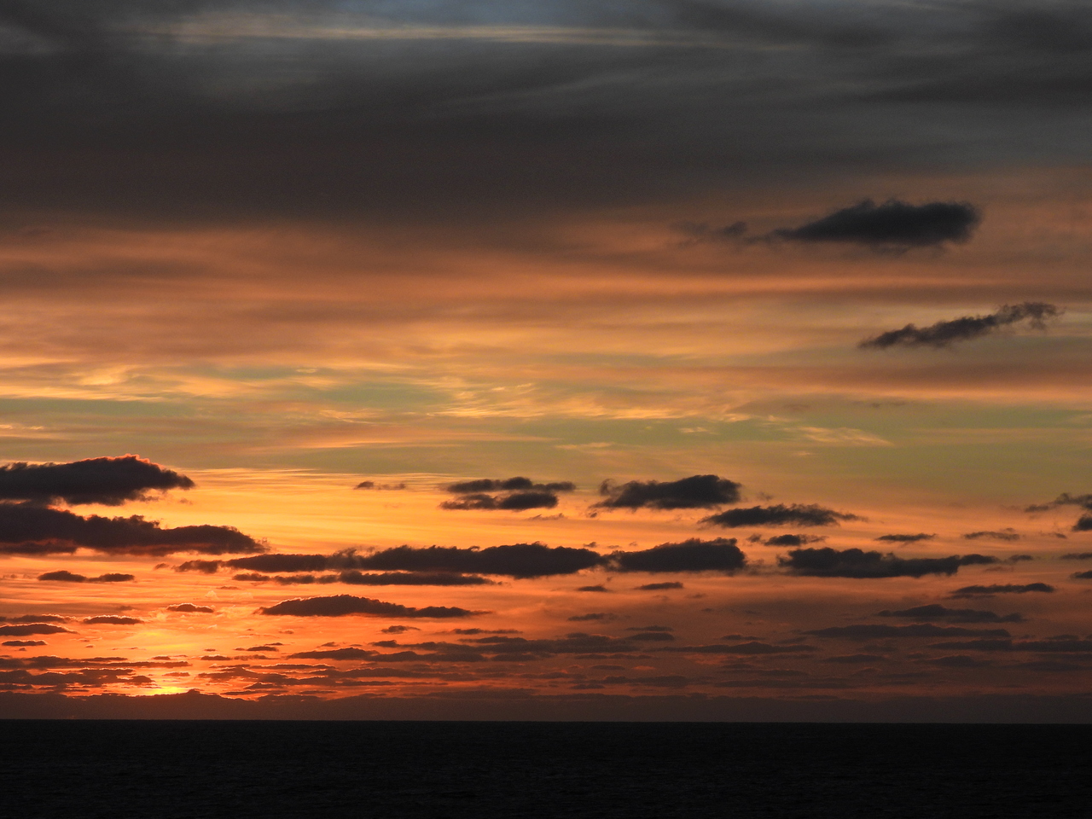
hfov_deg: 15.8
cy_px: 410
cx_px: 546
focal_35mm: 125
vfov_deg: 11.9
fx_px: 3943
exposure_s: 1/1250
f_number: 4
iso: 100
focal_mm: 22.3
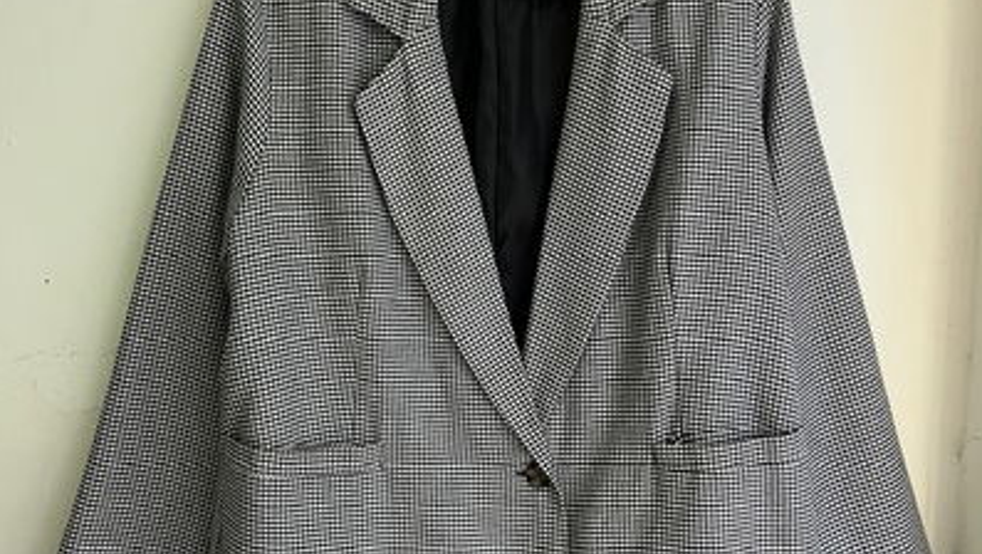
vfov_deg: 31.3
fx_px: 990
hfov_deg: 52.7
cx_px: 492
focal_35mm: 38
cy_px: 291
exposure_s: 1/50
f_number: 1.6
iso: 100
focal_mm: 5.1
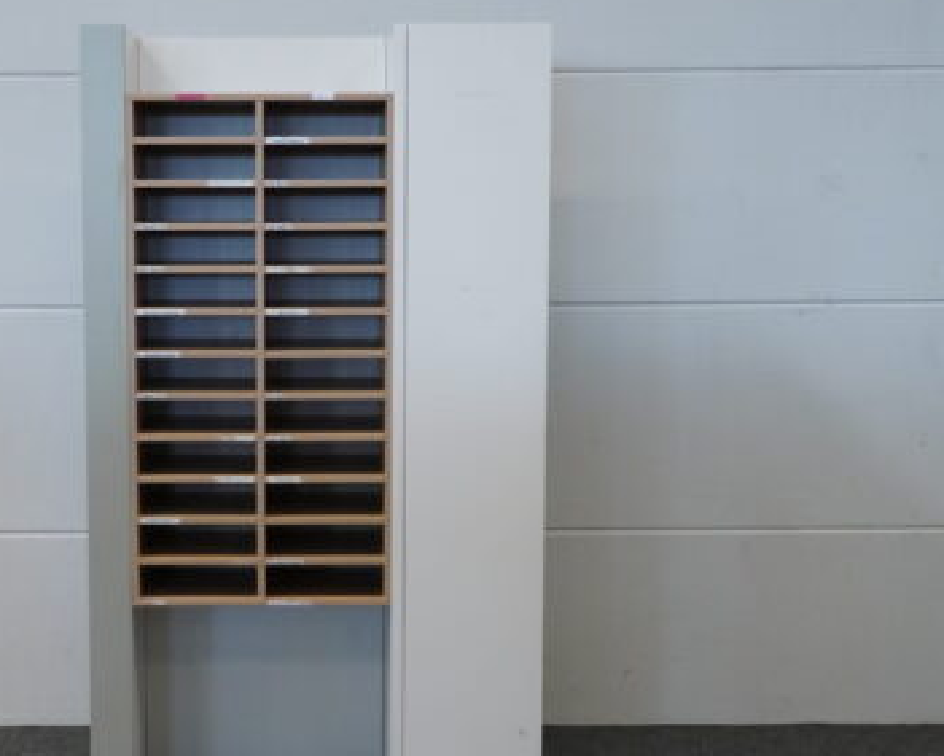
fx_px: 1705
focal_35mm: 61
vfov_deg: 25.0
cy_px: 412
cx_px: 272
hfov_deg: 30.6
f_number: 8
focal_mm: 38
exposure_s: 1/160
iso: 5000
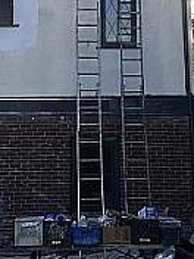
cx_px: 82
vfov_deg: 21.9
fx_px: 658
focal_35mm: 88
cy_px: 39
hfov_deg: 16.8
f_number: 1.78
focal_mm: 6.86
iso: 80
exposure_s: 1/7042
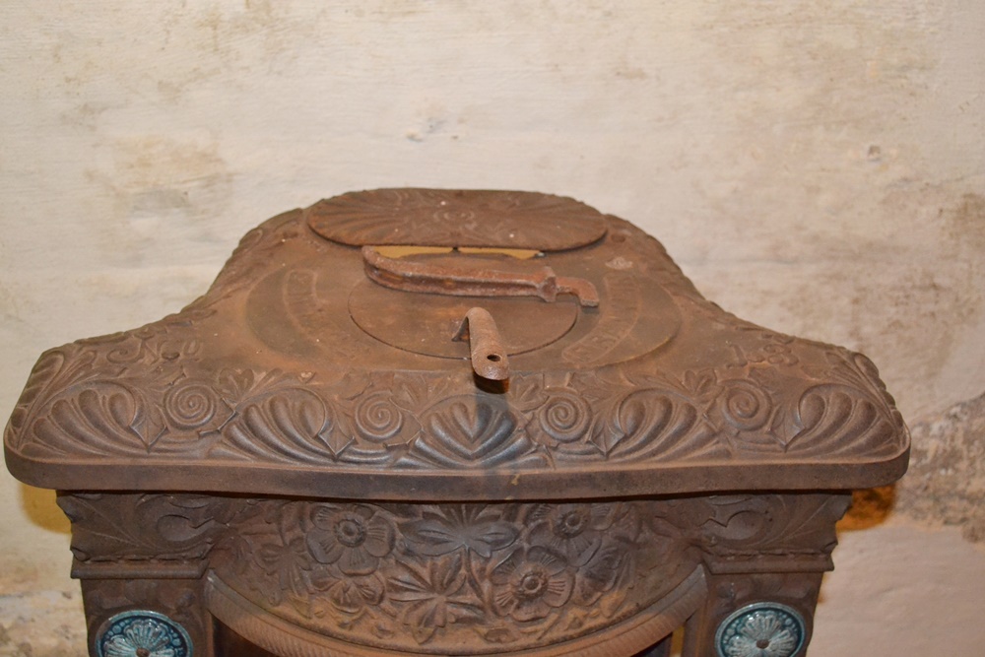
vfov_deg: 28.1
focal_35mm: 48
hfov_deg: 41.1
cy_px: 328
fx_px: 1313
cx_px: 492
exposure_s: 1/60
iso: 2500
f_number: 4.8
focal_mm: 32
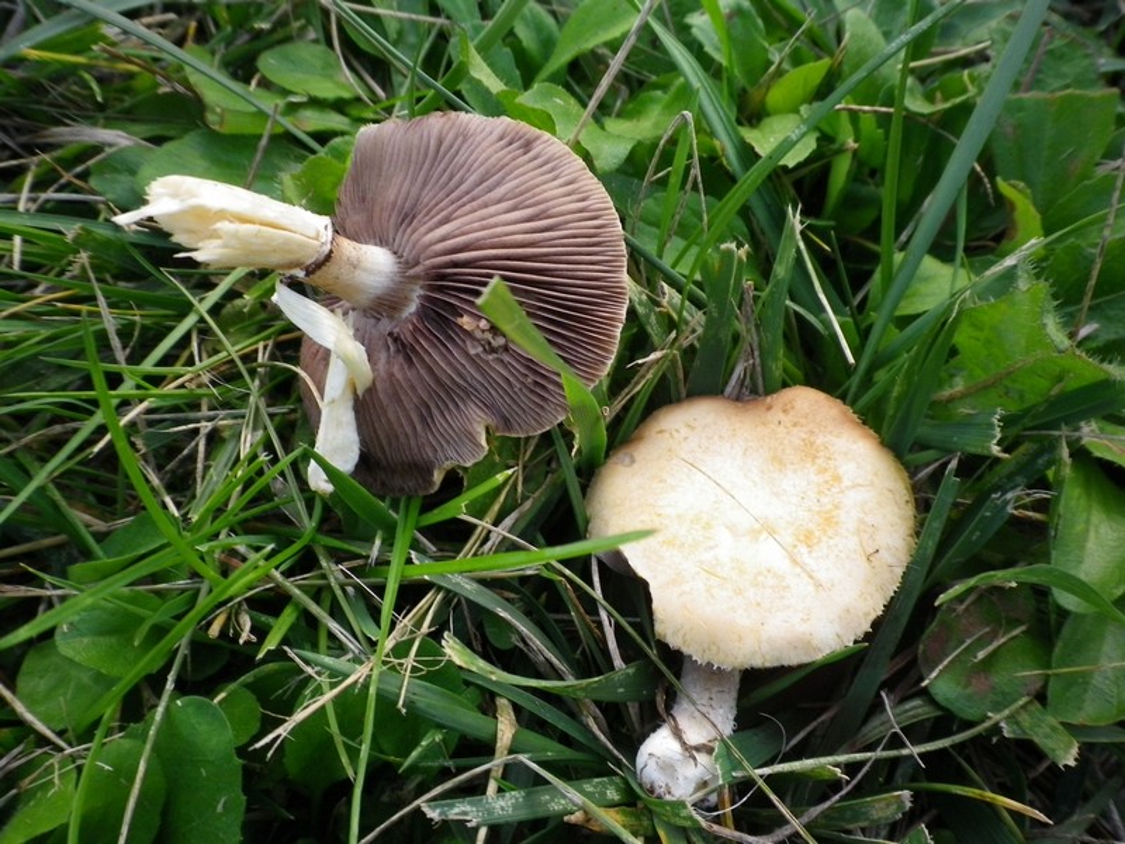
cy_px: 422
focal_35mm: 35
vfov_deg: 40.7
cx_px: 562
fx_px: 1137
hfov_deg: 52.6
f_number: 3.9
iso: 250
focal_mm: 6.36
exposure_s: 1/100
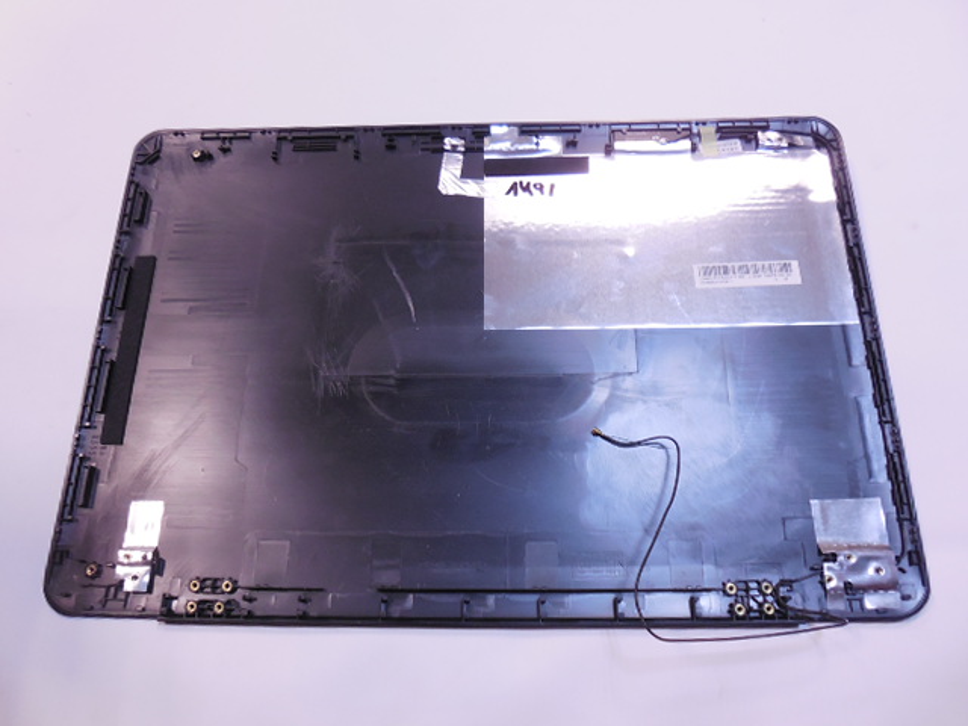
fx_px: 727
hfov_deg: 67.3
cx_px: 484
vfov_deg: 53.1
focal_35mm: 26
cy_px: 363
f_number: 3.5
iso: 400
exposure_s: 1/30
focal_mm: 4.6
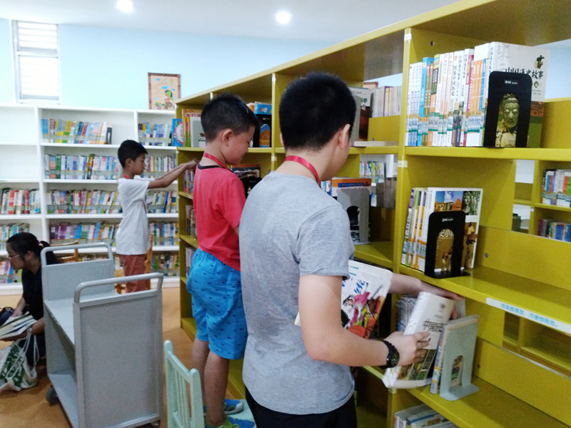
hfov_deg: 63.4
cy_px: 214
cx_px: 286
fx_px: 462
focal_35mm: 28
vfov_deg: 49.7
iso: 512
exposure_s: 1/33
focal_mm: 3.79
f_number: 2
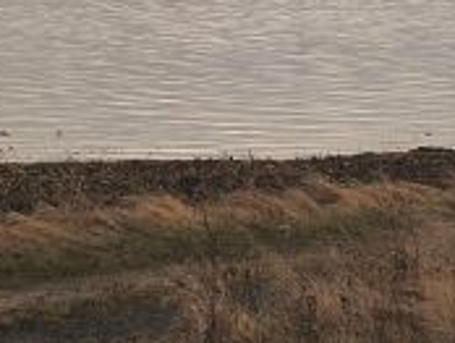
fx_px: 2975
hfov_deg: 8.7
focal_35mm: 226
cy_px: 0
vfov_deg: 6.6
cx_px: 295
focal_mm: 12.9
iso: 50
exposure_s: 1/125
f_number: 4.8
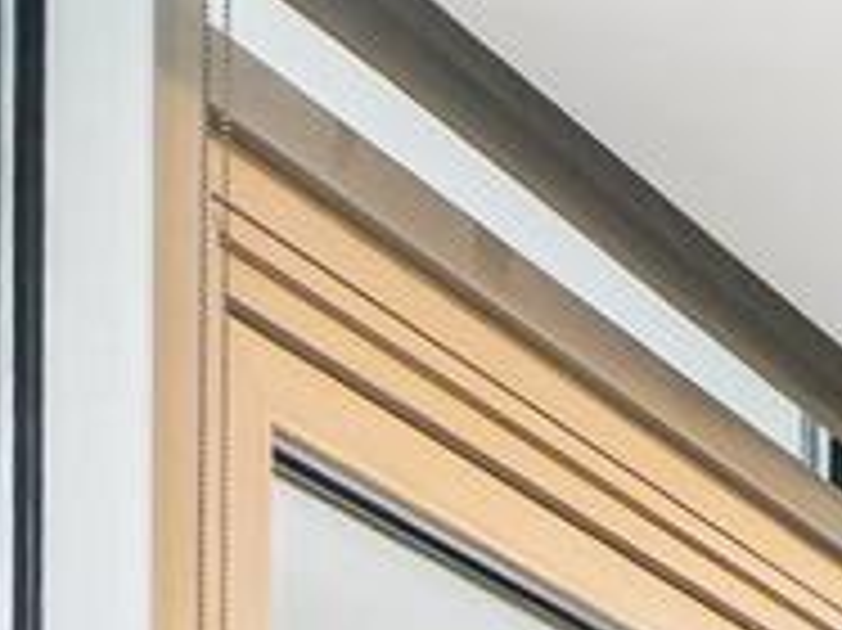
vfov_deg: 10.2
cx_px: 2864
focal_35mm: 126
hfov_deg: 9.6
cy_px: 1510
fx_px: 3063
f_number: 5.6
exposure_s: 1/160
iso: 2000
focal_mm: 17
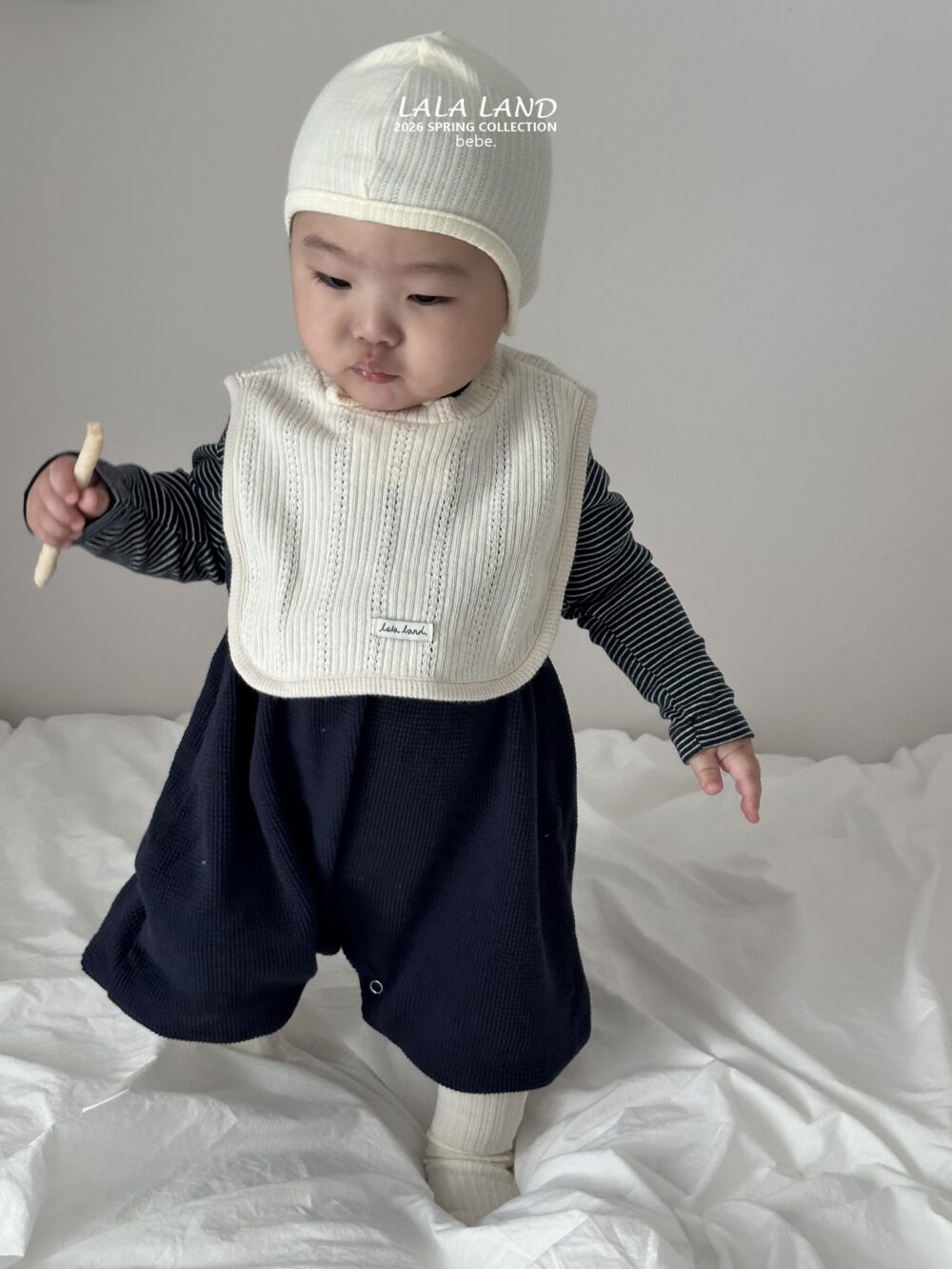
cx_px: 476
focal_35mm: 48
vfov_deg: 39.7
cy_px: 634
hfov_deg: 30.3
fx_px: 1760
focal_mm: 6.86
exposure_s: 1/104
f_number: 1.78
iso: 80
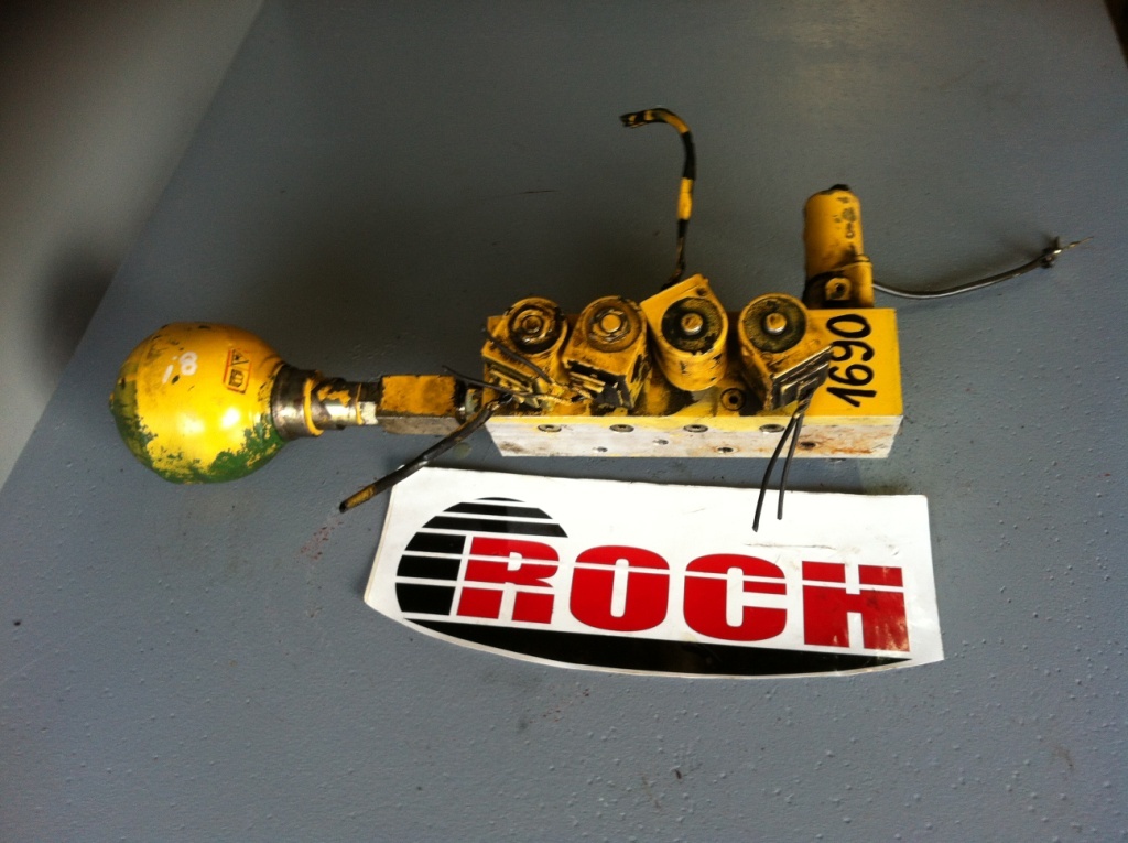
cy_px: 422
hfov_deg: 52.7
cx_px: 564
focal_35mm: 35
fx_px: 1139
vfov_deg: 40.6
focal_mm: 3.85
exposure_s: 1/30
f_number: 2.8
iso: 80
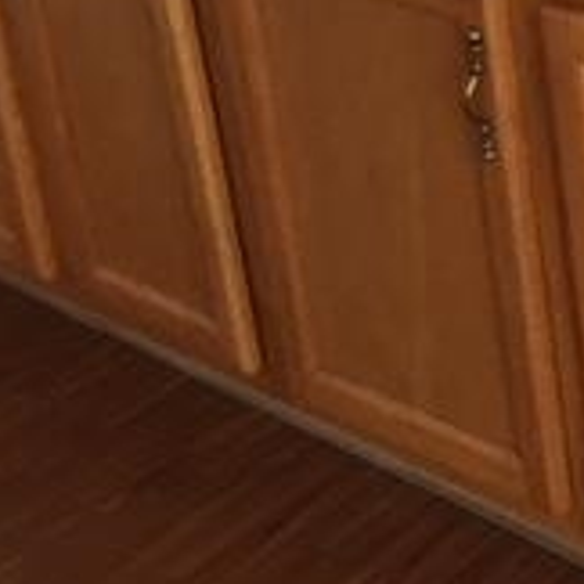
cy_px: -205
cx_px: 1118
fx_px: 1928
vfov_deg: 16.2
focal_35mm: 101
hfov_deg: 14.6
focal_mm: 4.15
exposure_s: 1/30
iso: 40
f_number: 2.2
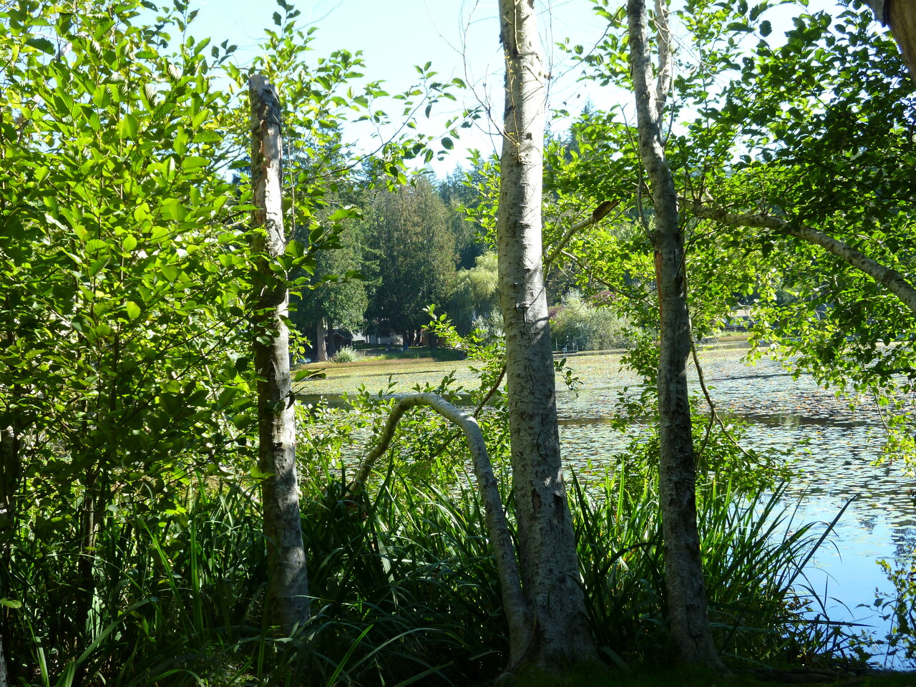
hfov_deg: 42.1
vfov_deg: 32.2
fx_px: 1191
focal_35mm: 45
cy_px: 344
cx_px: 458
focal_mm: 8.1
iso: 80
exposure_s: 1/100
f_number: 4.2
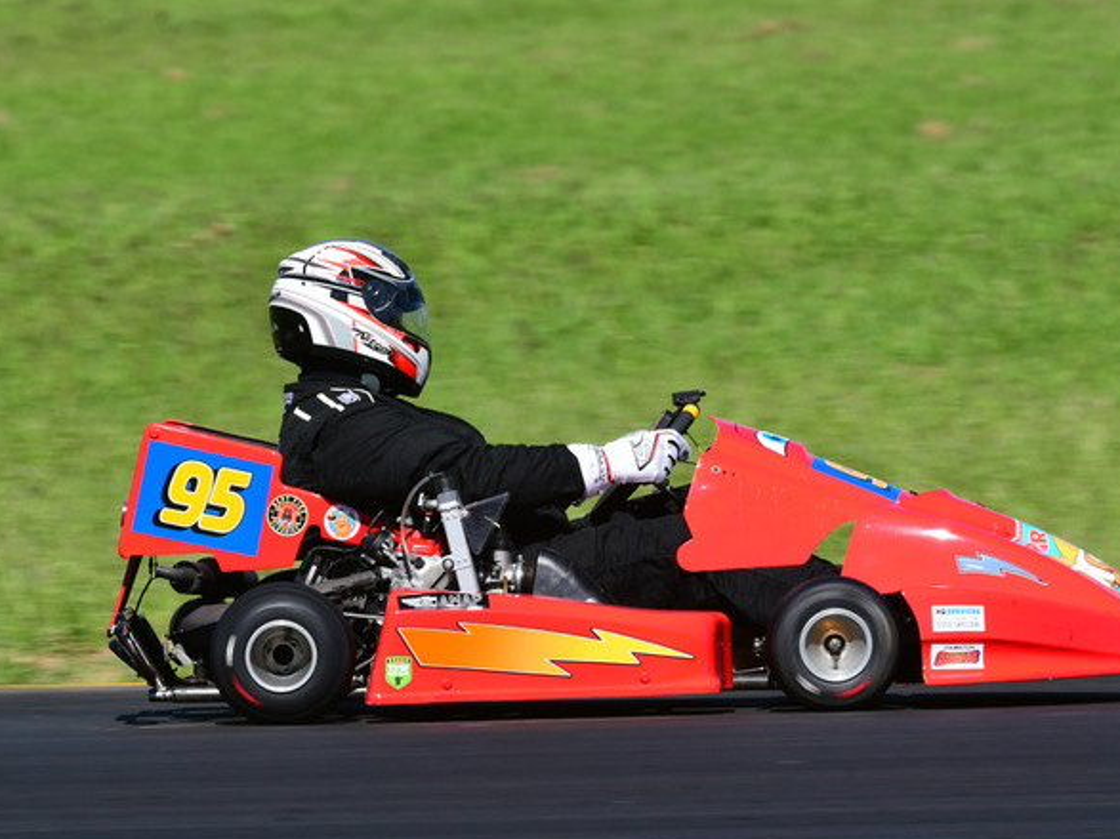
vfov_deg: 2.2
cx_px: 569
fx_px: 21641
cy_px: 429
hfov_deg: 3.0
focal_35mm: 669
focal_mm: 340
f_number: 11
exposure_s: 1/640
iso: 400
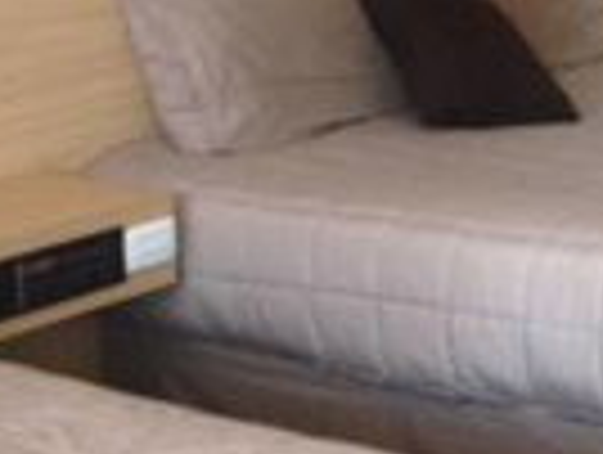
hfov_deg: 15.5
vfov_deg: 11.9
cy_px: 157
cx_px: 562
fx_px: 2181
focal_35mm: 125
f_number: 2.4
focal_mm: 4.28
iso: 160
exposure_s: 1/20
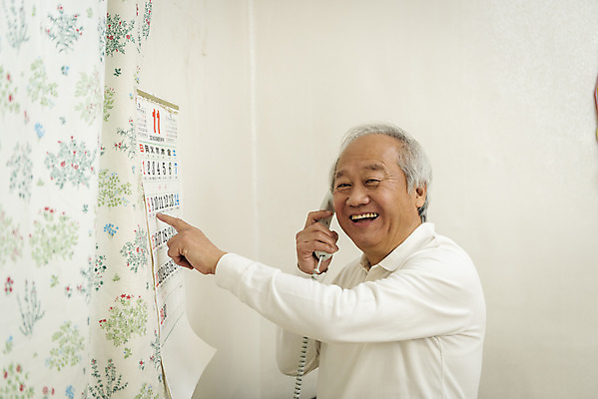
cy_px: 200
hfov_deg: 42.7
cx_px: 299
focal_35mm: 46
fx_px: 764
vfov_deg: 29.3
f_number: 2.8
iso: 200
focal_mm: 46
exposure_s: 1/125
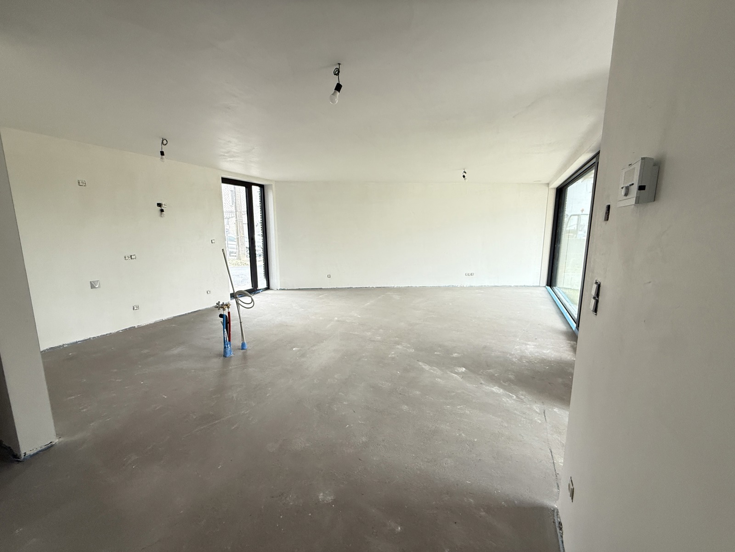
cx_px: 368
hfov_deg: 102.1
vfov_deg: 85.7
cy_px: 276
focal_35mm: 14
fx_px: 297
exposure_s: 1/99
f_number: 2.2
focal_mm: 2.22
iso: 250
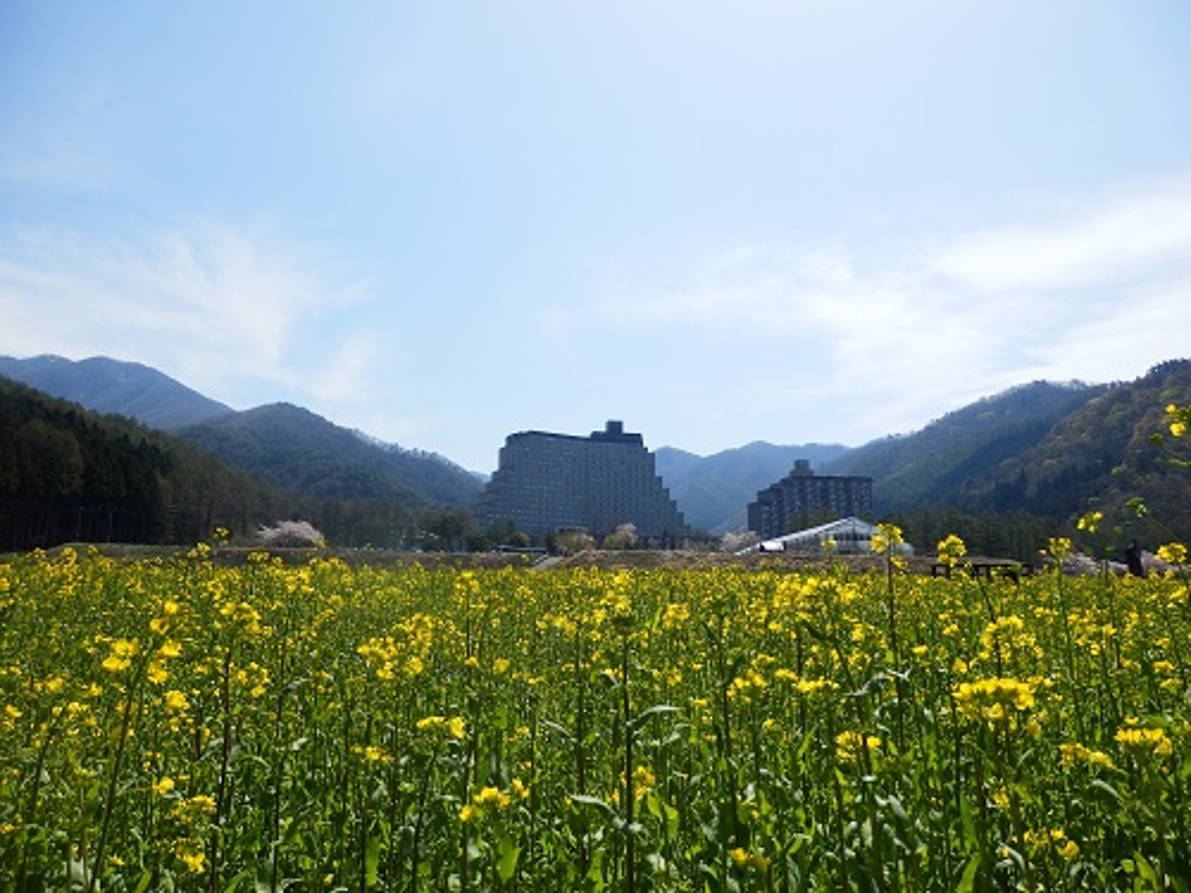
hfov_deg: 69.4
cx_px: 596
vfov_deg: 54.9
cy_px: 446
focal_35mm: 25
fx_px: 860
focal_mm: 4.5
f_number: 8.7
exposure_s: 1/200
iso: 80
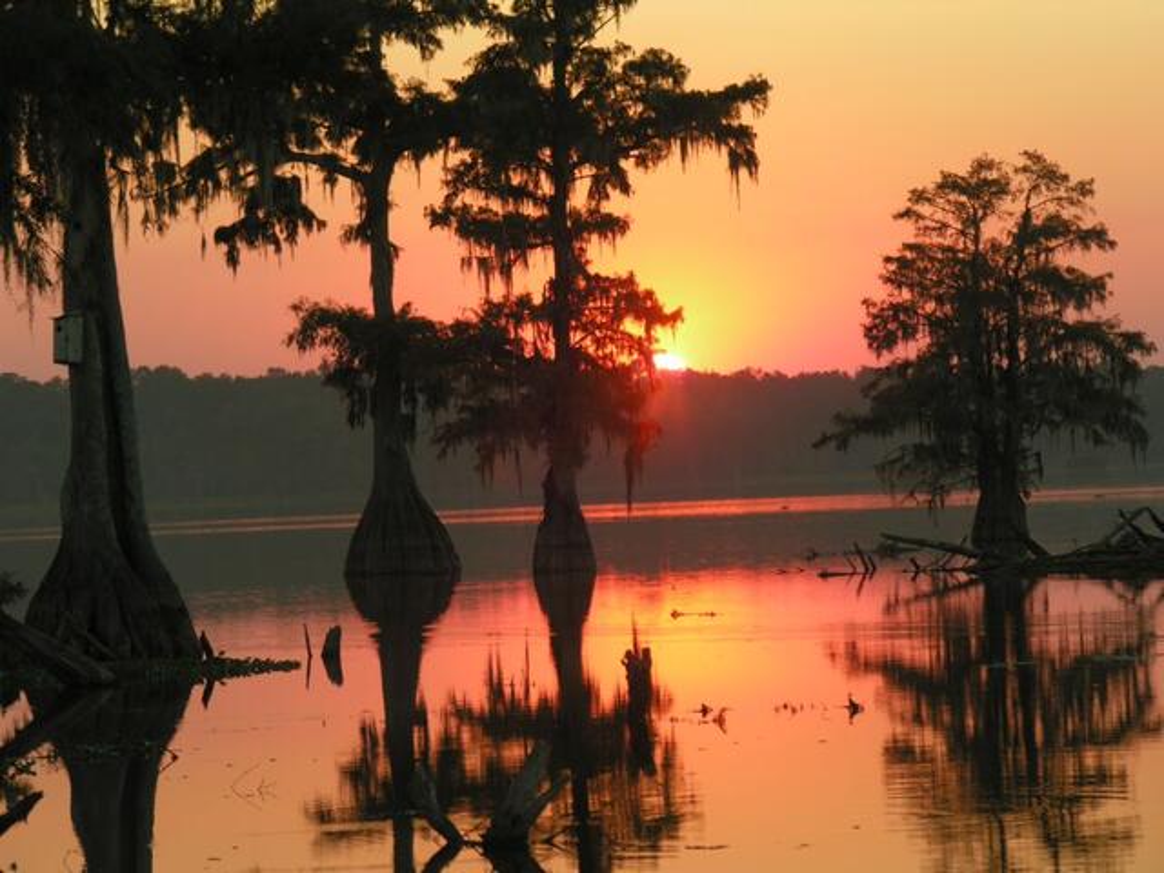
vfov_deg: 9.5
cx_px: 582
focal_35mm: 157
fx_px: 5279
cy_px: 436
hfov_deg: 12.6
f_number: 4.4
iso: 50
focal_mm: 40
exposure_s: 1/21.2
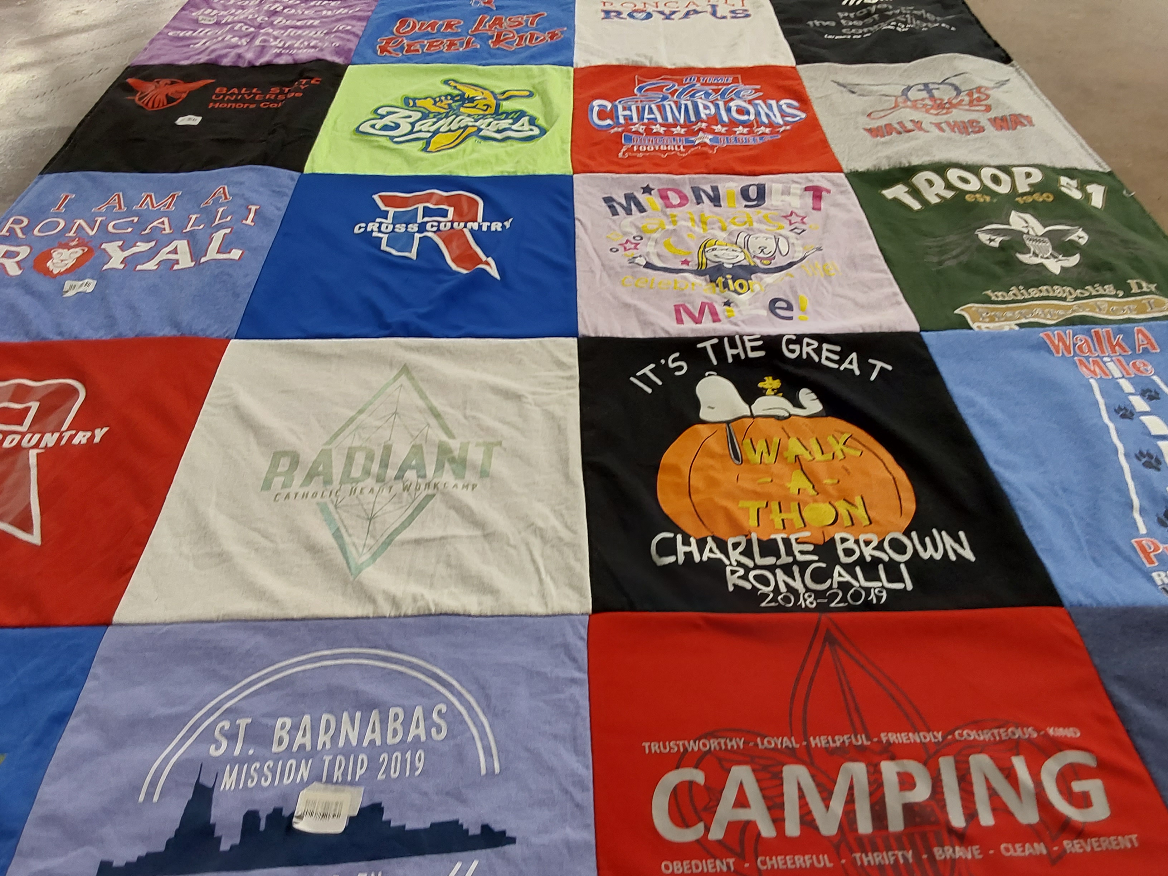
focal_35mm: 28
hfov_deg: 63.4
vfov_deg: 49.7
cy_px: 438
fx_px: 945
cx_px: 584
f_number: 1.9
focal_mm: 2.91
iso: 100
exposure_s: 1/60
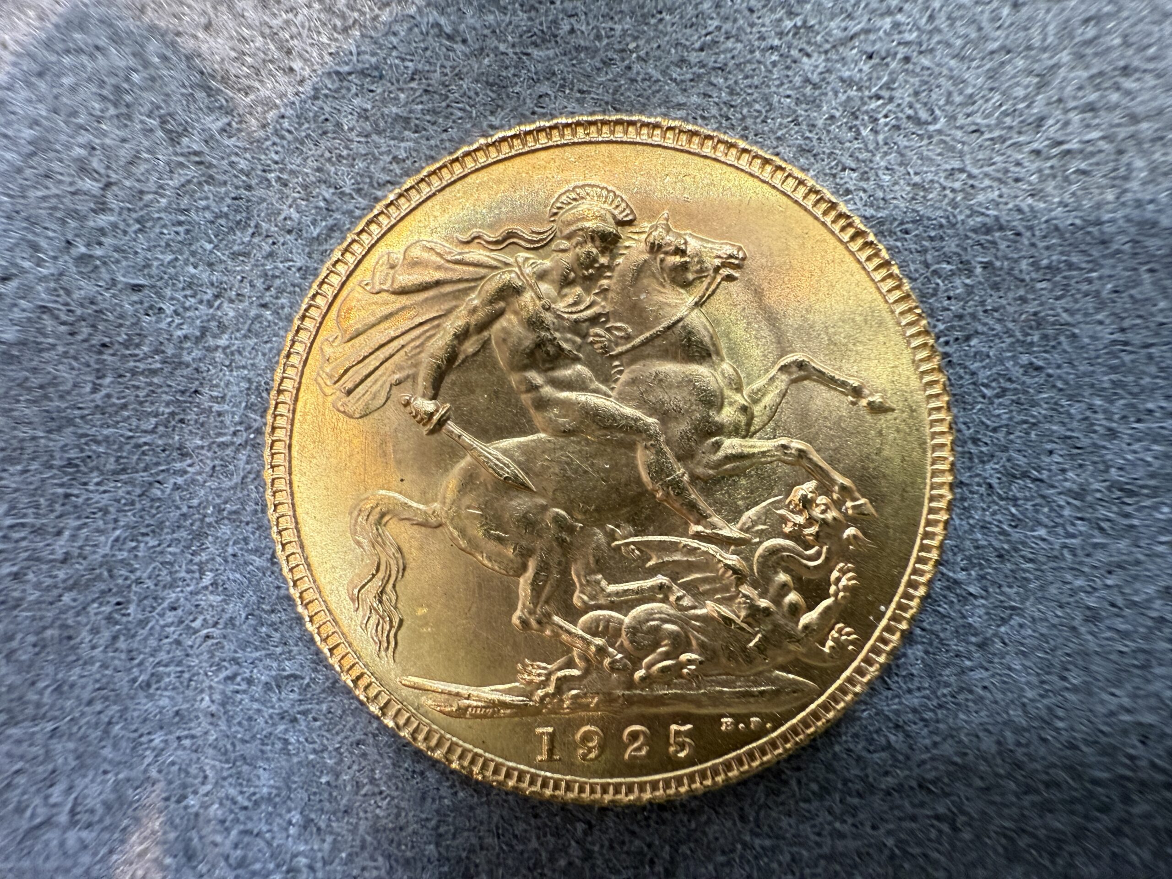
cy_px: 440
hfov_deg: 71.6
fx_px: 813
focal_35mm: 24
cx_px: 586
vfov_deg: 56.8
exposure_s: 1/50
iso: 250
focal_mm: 2.22
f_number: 2.2
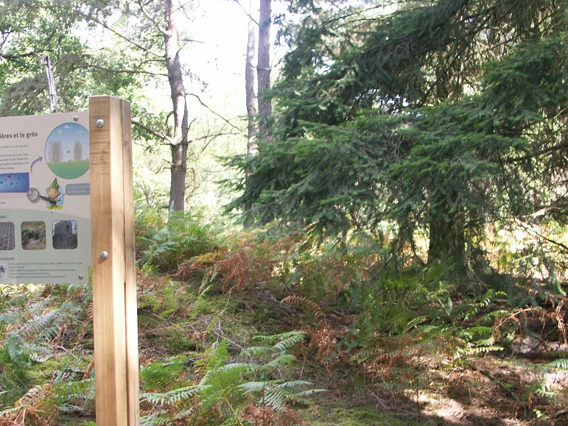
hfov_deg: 34.3
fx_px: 919
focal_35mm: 56
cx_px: 266
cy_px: 322
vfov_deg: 25.8
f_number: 2.8
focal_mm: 9.41
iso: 64
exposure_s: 1/60
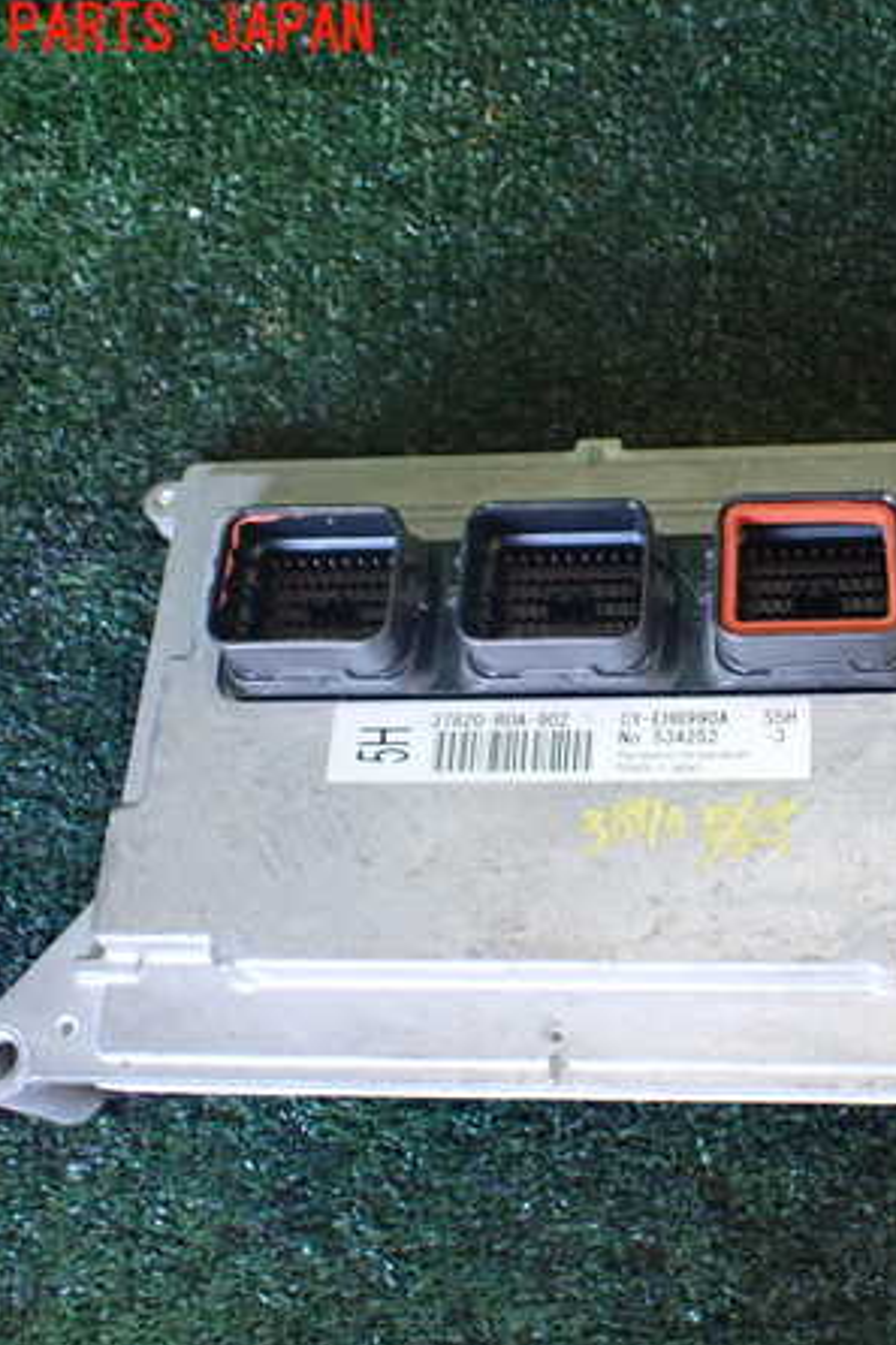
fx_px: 1569
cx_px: 730
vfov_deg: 46.4
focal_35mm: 42
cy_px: 672
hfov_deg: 31.0
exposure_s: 1/80
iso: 800
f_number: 2.3
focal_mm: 5.4
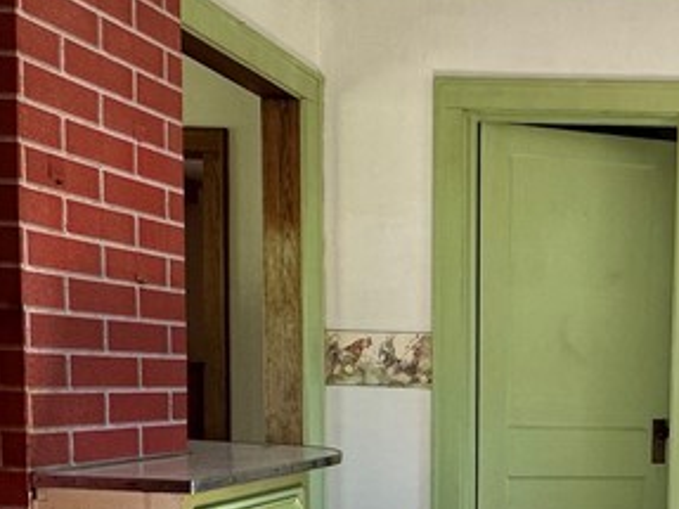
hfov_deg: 33.5
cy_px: 466
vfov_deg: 27.9
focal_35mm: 50
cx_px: 738
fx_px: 980
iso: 100
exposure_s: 1/99
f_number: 2.2
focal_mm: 2.22
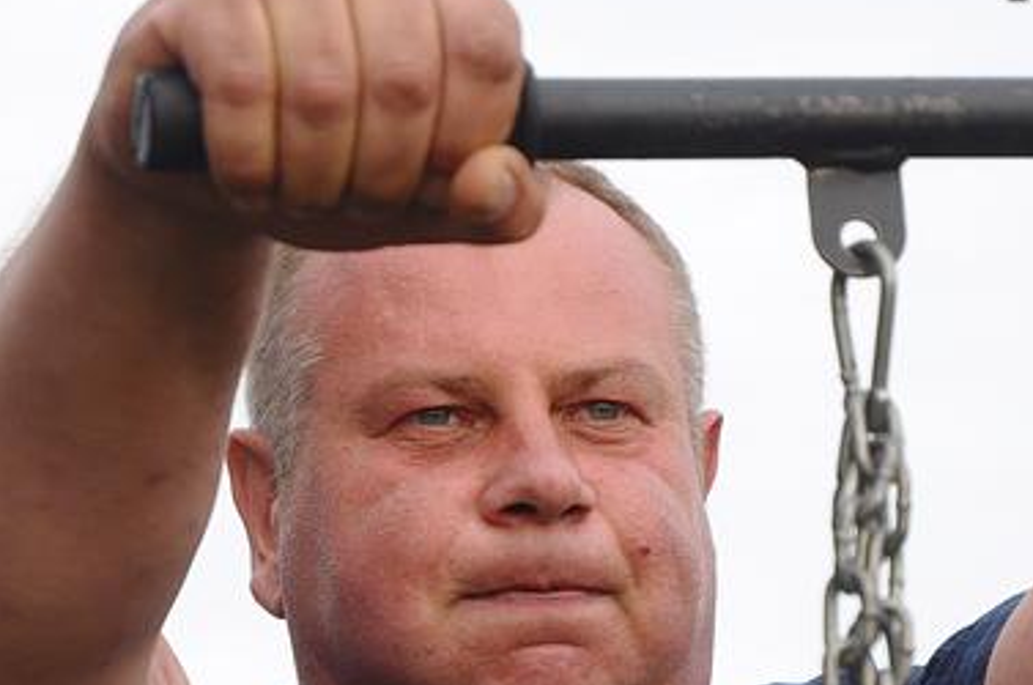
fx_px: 6789
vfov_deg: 5.8
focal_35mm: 237
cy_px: 607
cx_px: 584
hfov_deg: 8.7
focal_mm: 70
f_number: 4.5
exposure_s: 1/320
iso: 400
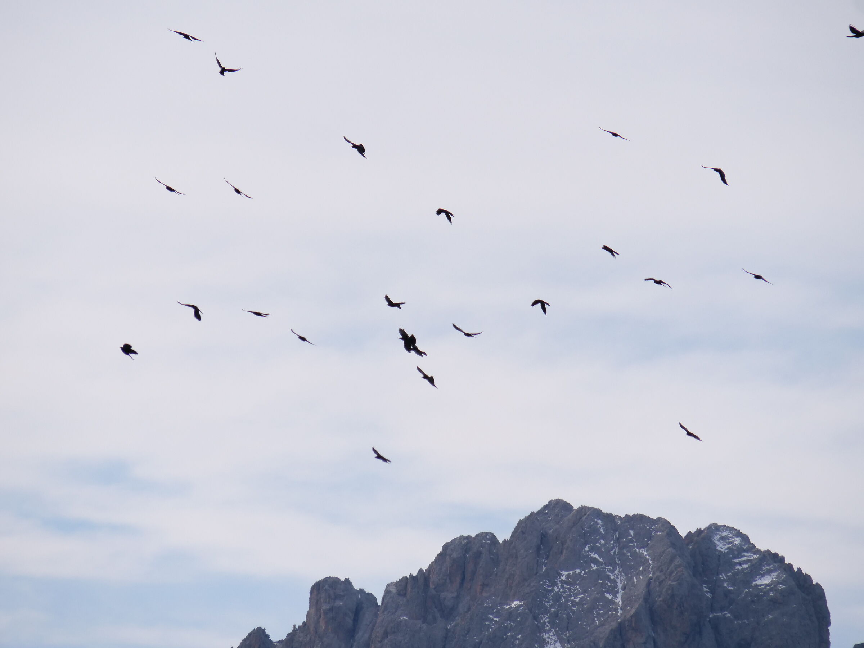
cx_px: 432
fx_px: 9984
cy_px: 324
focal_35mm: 400
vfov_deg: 3.7
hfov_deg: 5.0
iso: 800
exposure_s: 1/2500
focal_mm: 200
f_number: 9
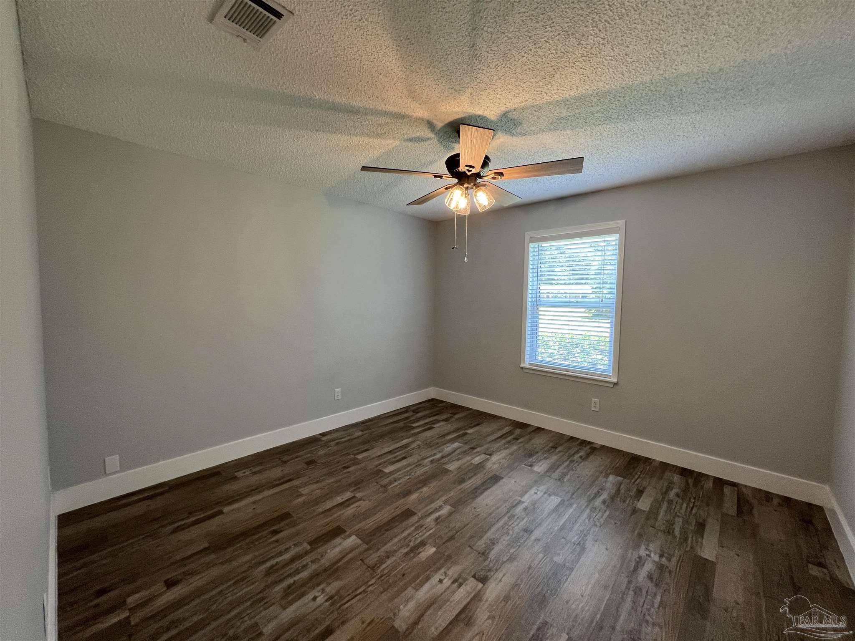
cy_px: 320
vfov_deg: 89.9
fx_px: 321
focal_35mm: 13
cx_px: 428
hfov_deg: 106.2
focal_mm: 1.57
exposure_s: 1/120
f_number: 1.8
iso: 125
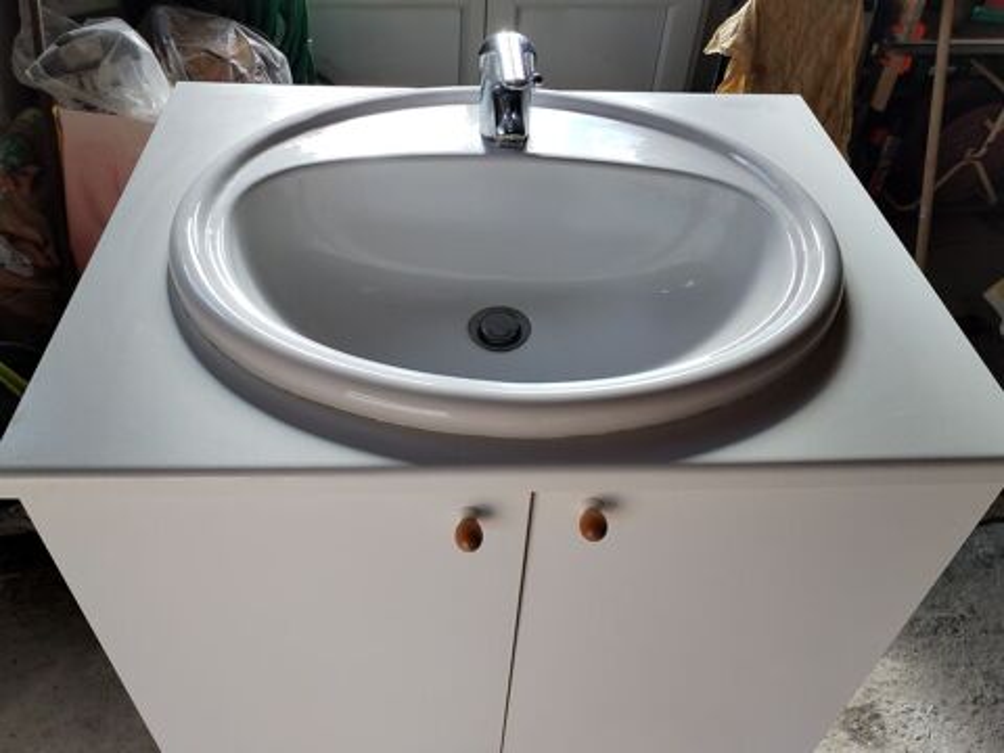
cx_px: 502
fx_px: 841
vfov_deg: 48.2
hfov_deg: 61.7
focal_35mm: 29
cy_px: 376
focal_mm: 4.75
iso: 100
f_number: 1.8
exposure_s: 1/159
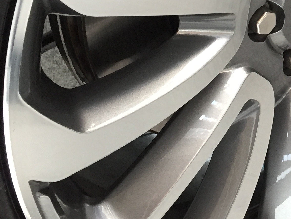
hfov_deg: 22.2
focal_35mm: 82
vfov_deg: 17.7
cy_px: 19
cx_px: 341
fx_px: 689
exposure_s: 1/33
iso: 80
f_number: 2.2
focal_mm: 4.15
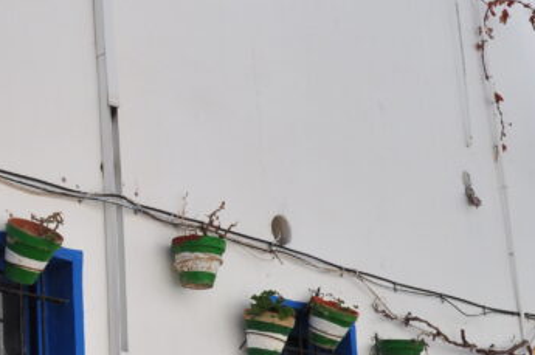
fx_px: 1454
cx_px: -29
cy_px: 215
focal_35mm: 98
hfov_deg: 20.1
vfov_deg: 13.9
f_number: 13
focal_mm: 22
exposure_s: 1/640
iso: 400
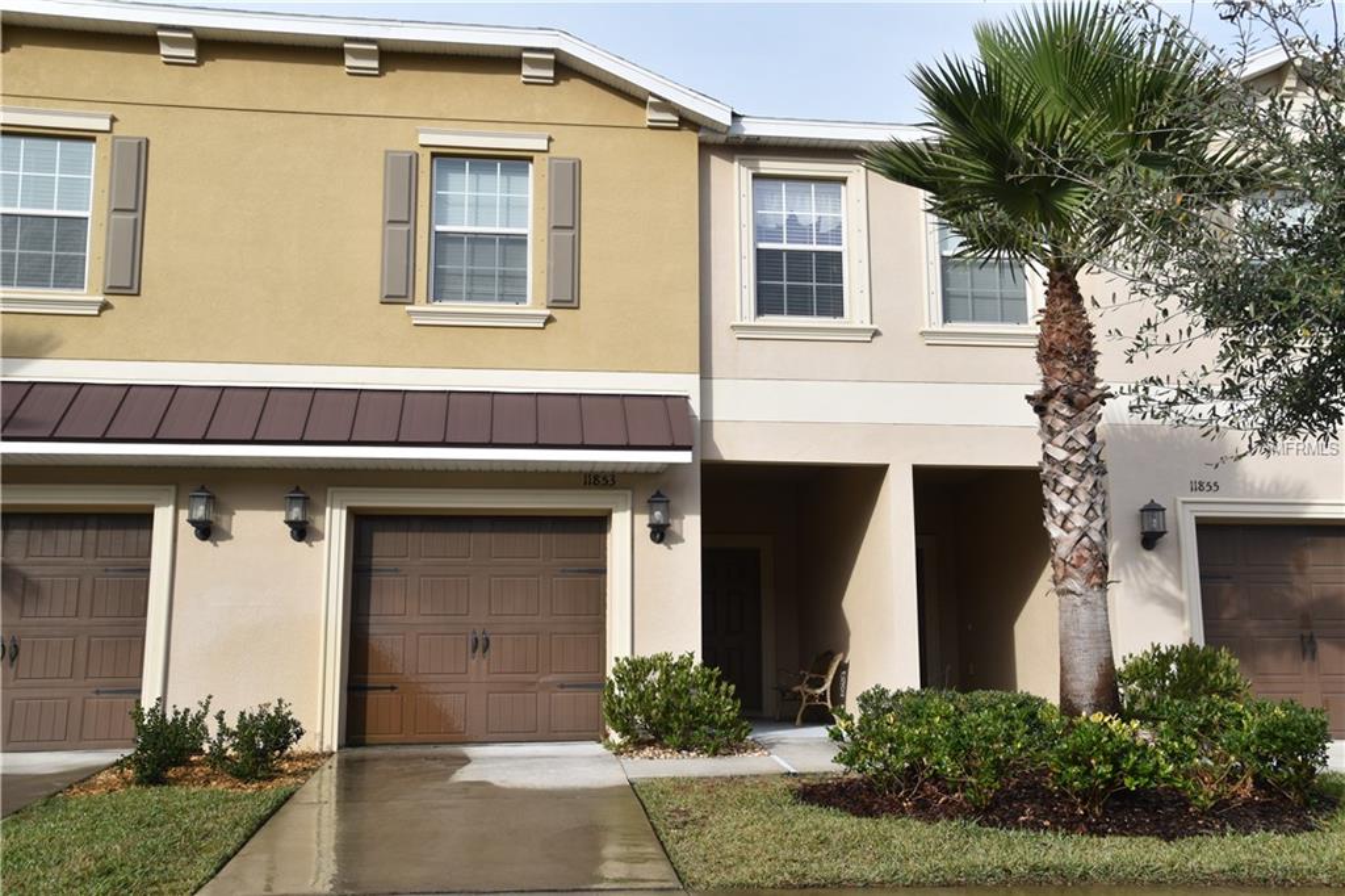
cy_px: 448
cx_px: 672
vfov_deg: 39.9
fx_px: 1232
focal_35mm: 33
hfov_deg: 57.2
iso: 200
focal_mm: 22
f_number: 9
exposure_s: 1/320
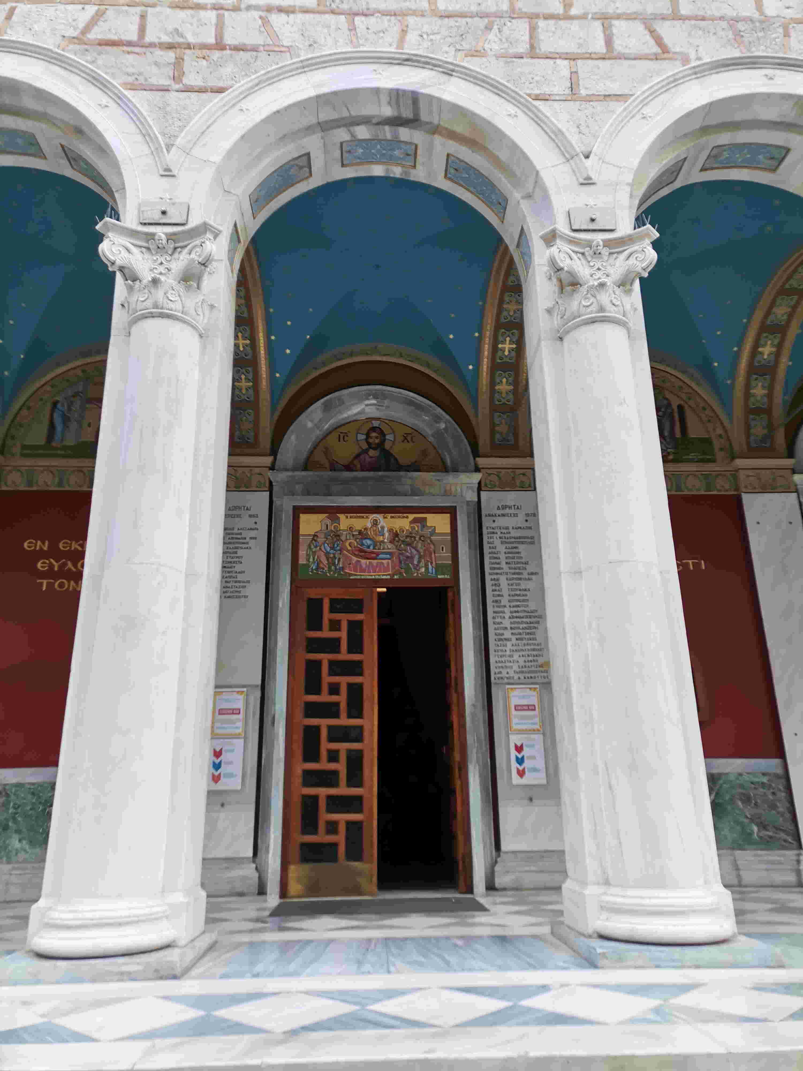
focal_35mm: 26
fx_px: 804
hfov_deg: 53.1
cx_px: 402
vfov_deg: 67.3
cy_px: 536
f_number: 1.8
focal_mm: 4.75
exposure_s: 1/128
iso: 50
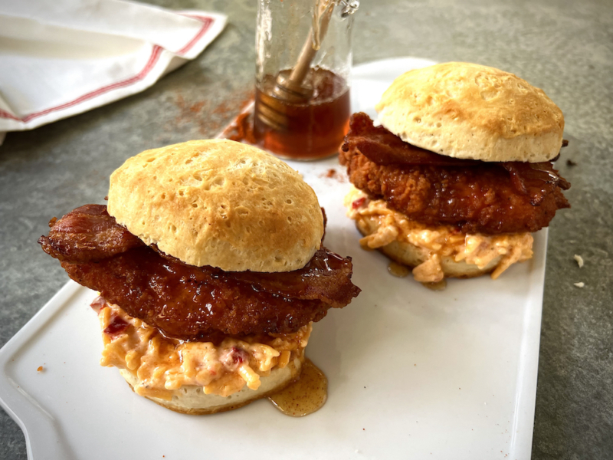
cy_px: 230
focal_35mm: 26
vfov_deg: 53.1
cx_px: 306
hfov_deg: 67.3
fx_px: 460
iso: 125
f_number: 1.5
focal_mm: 5.7
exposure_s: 1/103
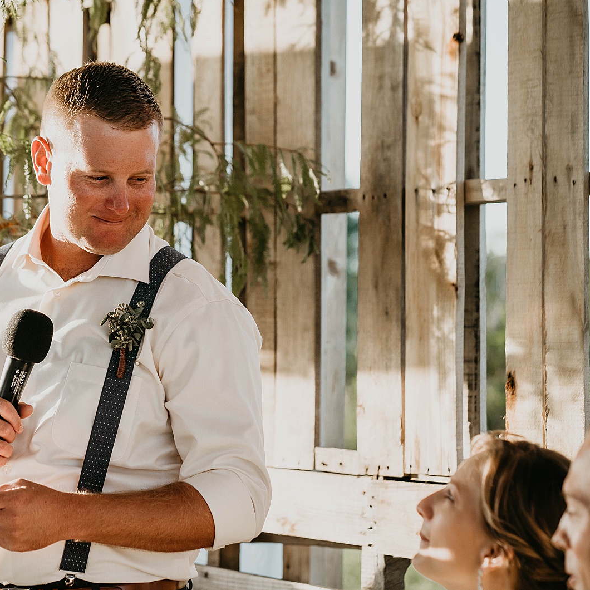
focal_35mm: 109
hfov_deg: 15.9
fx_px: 2102
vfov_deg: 16.0
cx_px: 184
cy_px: 294
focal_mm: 85
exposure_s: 1/640
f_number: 3.5
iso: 320
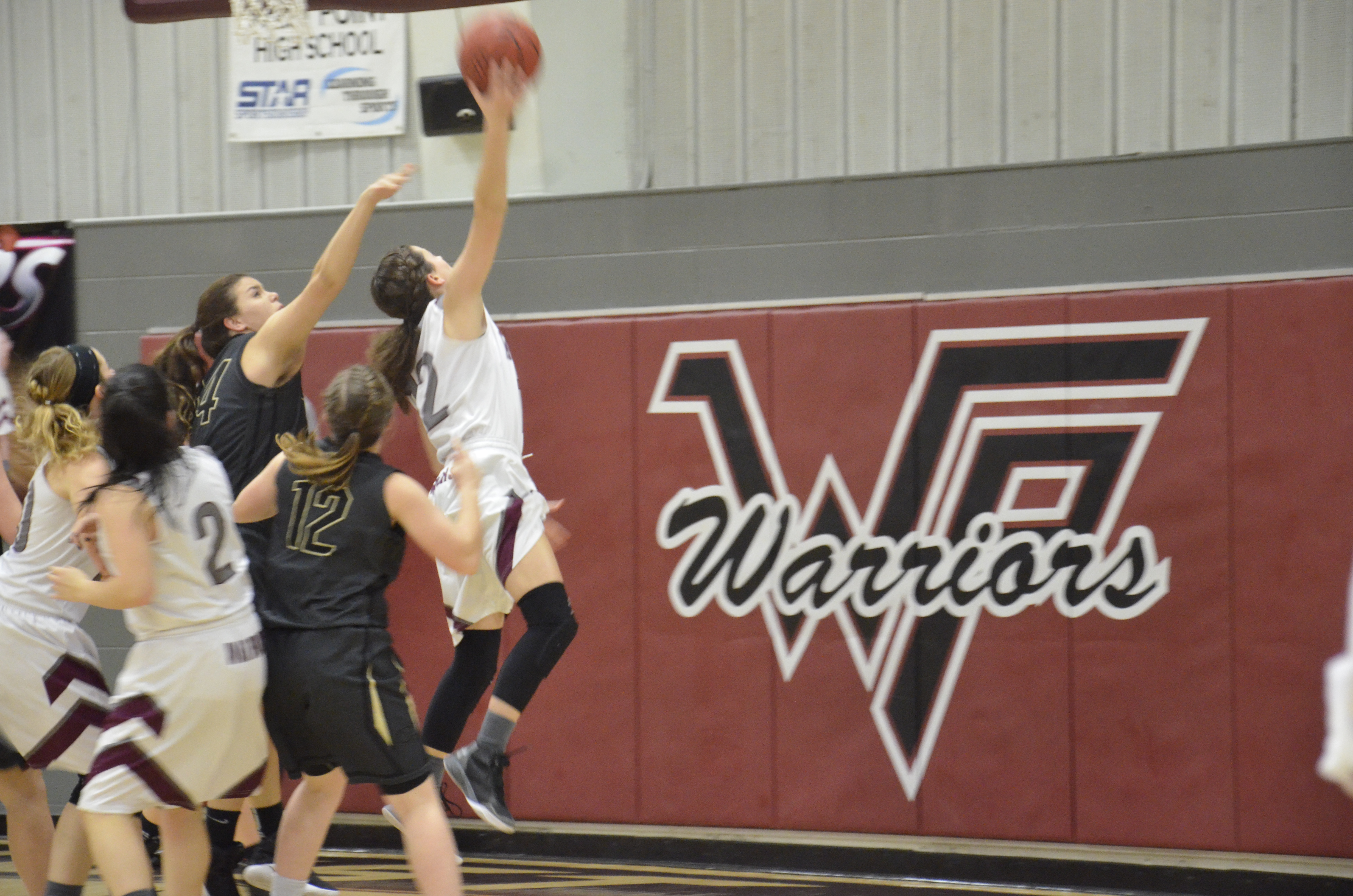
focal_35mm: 128
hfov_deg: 16.1
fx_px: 4782
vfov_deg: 10.7
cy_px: 448
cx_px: 676
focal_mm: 85
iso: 4000
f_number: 5.6
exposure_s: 1/80
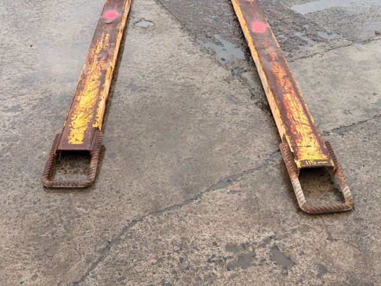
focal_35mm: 48
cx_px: 190
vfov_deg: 30.3
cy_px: 143
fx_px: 528
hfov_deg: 39.7
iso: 64
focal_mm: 6.76
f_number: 1.78
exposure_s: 1/951
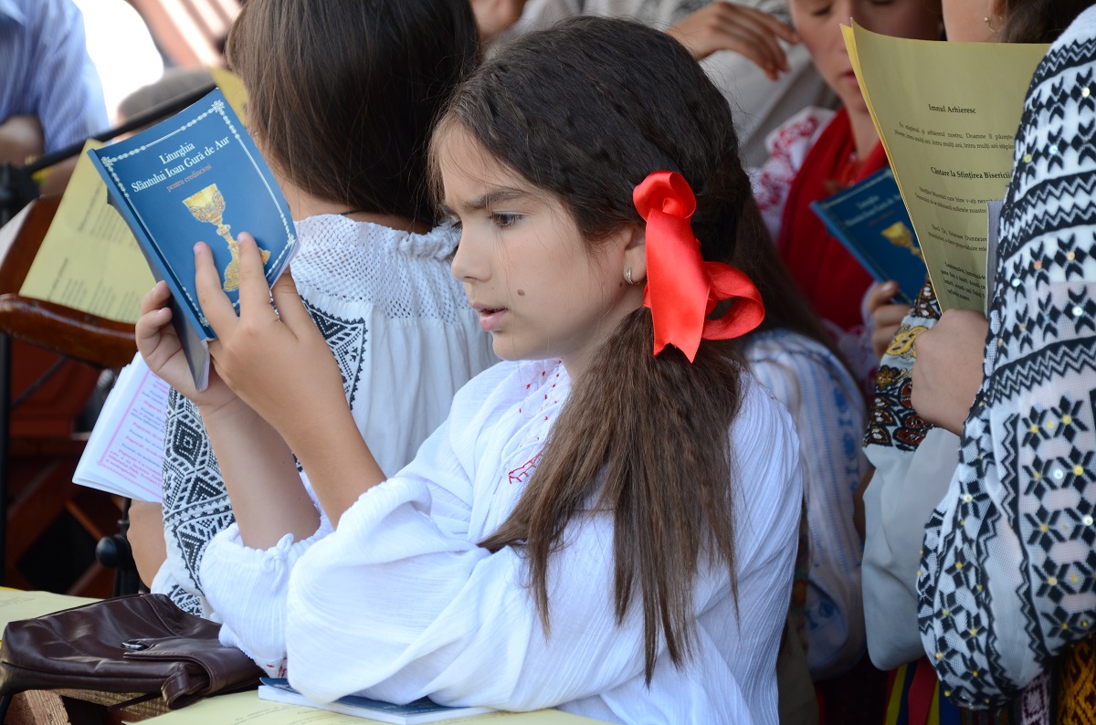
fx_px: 4100
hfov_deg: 15.2
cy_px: 362
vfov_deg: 10.1
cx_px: 548
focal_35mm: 135
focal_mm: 90
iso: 250
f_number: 5.6
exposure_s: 1/100
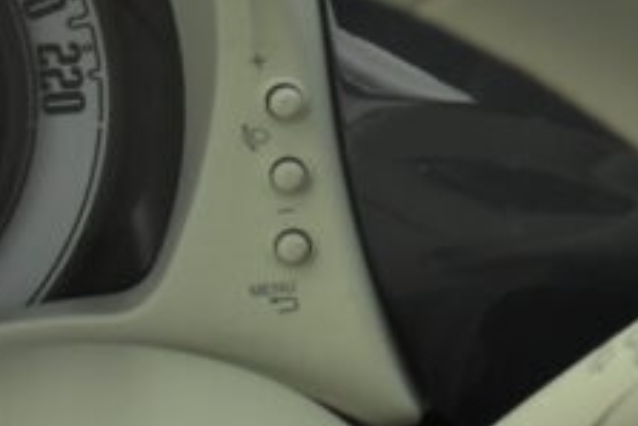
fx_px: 2199
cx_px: 1262
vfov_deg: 11.0
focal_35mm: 124
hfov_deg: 14.0
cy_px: 103
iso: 1600
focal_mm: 18
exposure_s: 1/200
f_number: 3.5
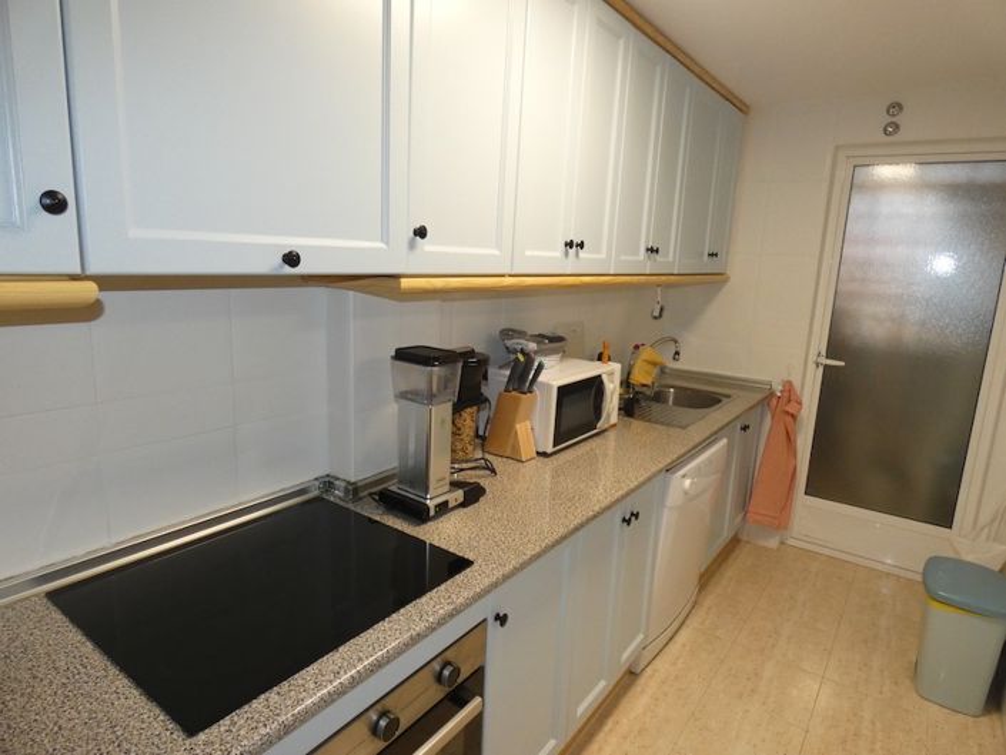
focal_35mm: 20
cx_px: 503
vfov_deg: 66.0
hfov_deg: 81.7
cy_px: 378
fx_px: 581
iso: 400
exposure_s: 1/60
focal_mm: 3.6
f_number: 2.8
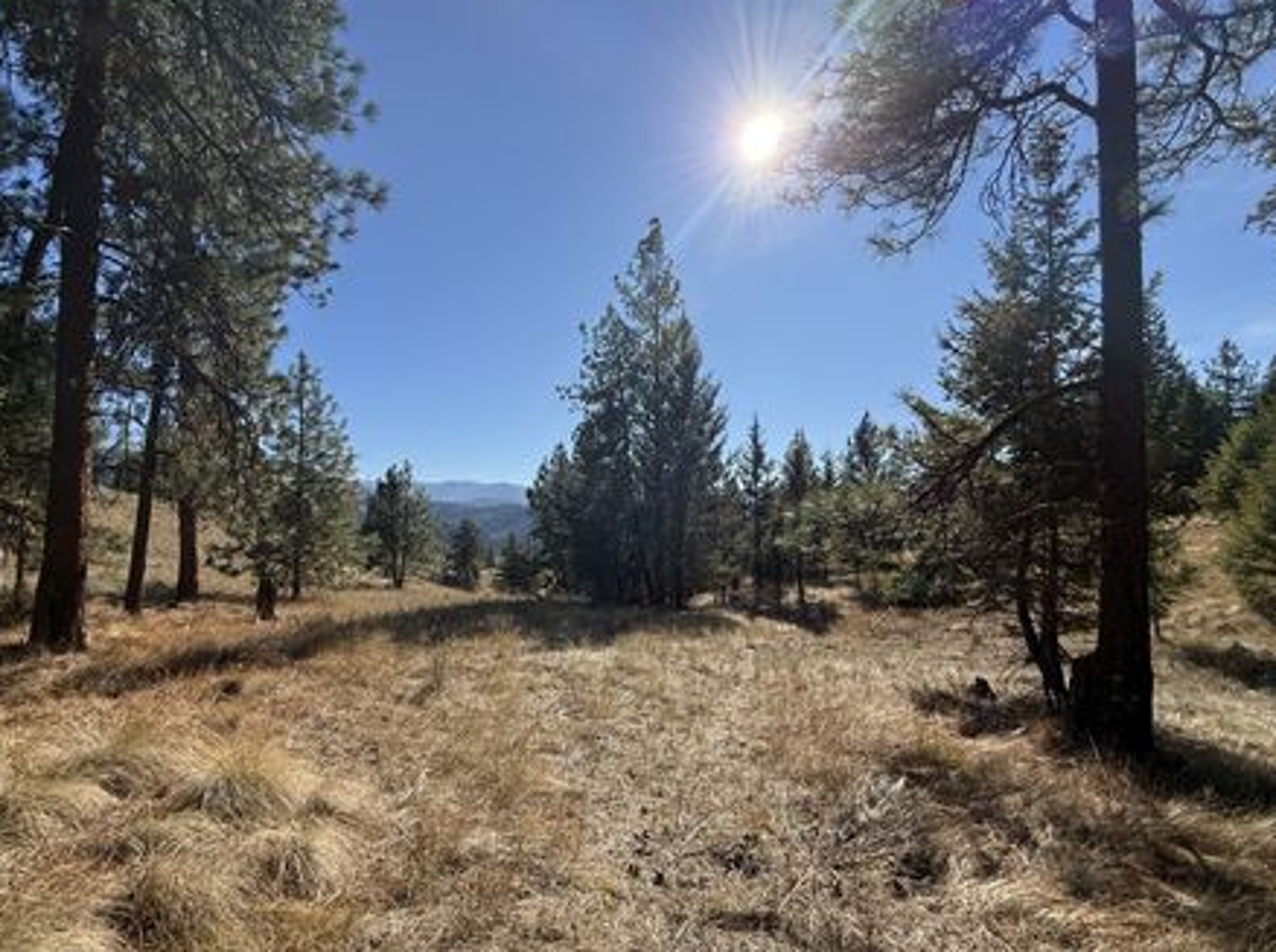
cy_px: 504
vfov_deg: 77.9
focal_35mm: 16
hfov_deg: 94.5
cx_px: 597
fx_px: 589
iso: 50
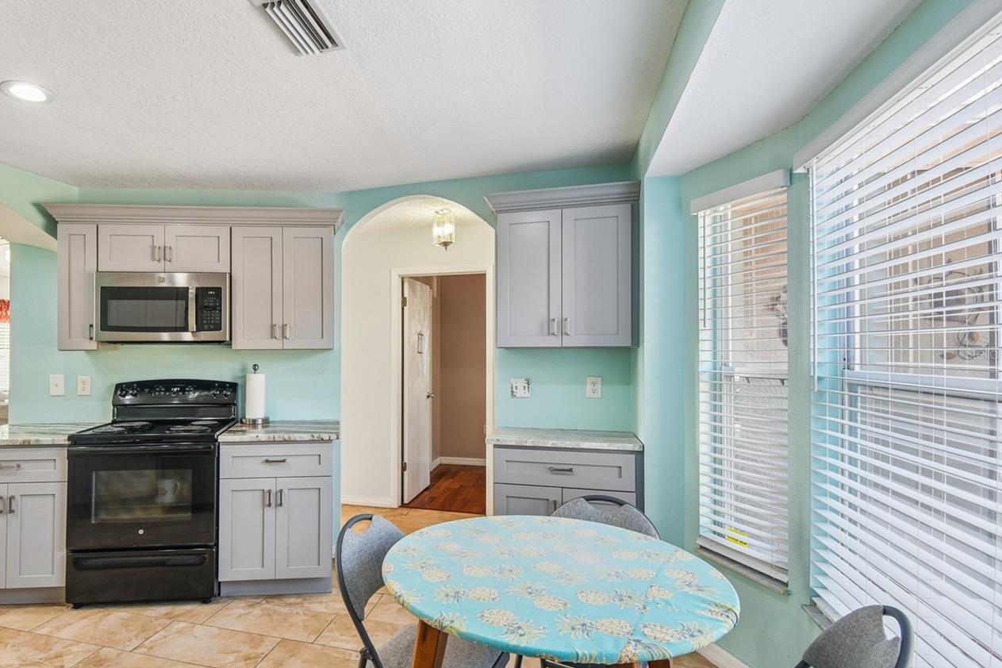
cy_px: 353
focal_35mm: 19
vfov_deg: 64.5
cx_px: 400
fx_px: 529
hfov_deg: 85.8
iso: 100
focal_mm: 10
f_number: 7.1
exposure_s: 1/3.33
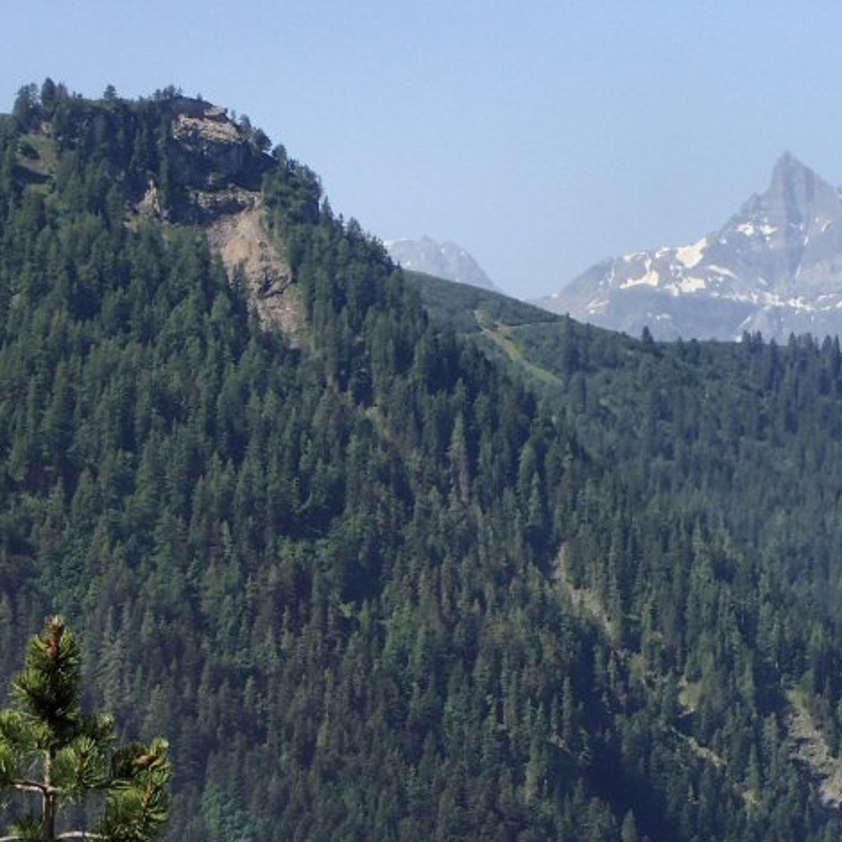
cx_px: 781
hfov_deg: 9.3
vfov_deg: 9.3
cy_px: 272
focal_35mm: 188
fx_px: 5174
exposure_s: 1/320
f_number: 6.3
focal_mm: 18
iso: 100
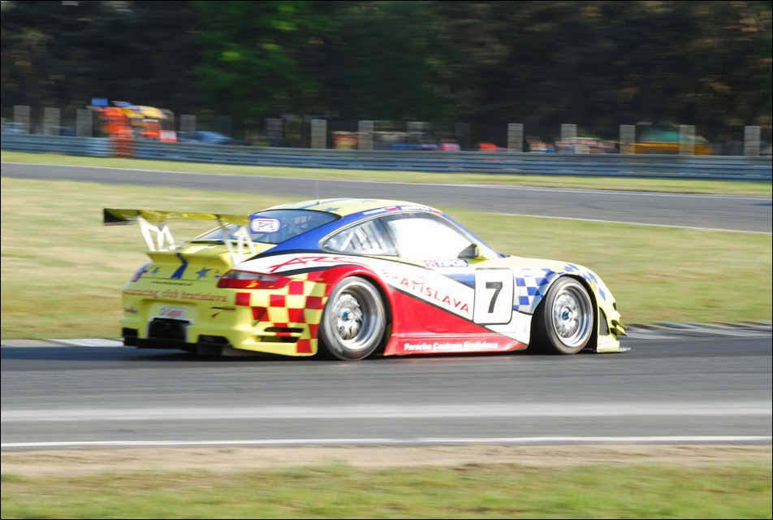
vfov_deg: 9.0
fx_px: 3294
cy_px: 260
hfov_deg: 13.4
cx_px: 386
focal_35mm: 153
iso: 200
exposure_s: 1/125
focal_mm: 102
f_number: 13
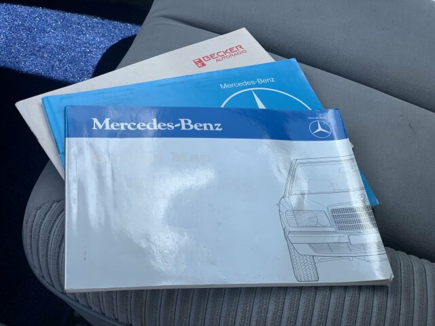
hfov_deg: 36.8
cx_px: 218
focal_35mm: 52
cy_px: 163
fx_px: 653
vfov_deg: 28.0
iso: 16
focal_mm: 6
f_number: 2.4
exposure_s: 1/176
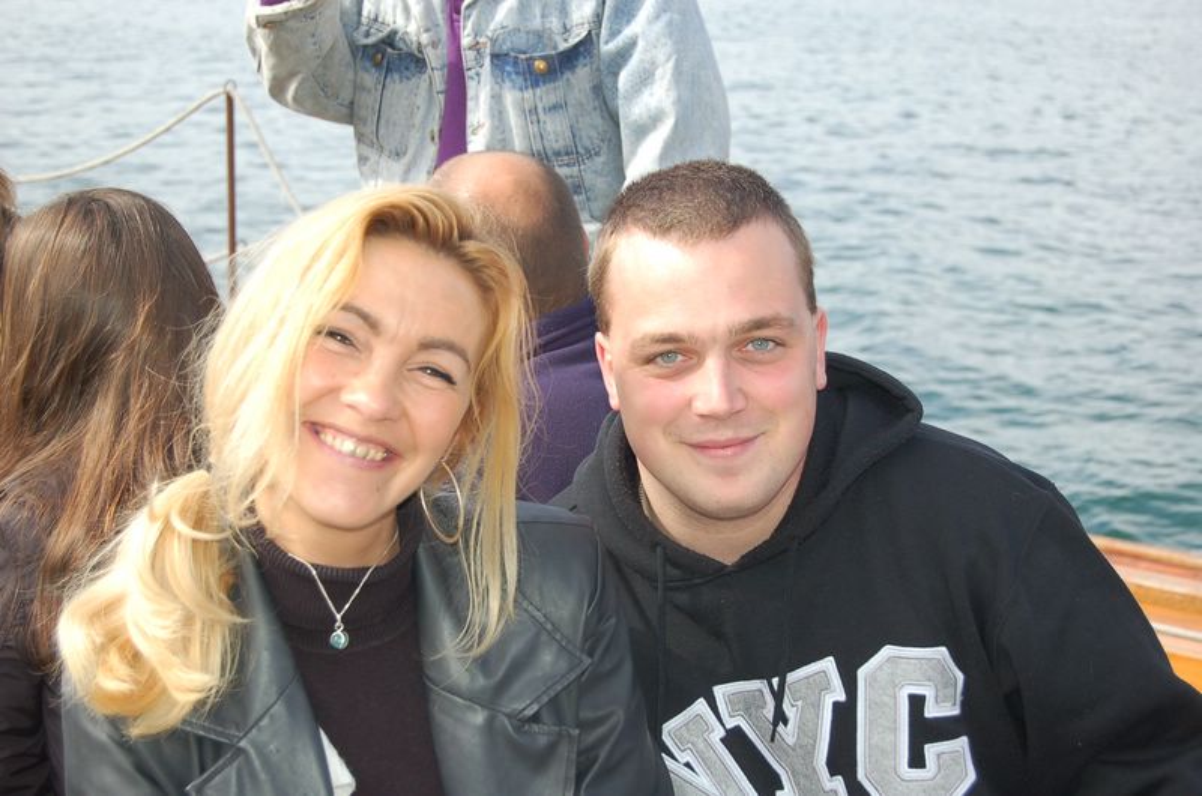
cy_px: 398
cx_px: 601
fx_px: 2249
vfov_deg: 20.1
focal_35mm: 68
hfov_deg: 29.9
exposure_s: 1/500
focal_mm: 45
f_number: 5.6
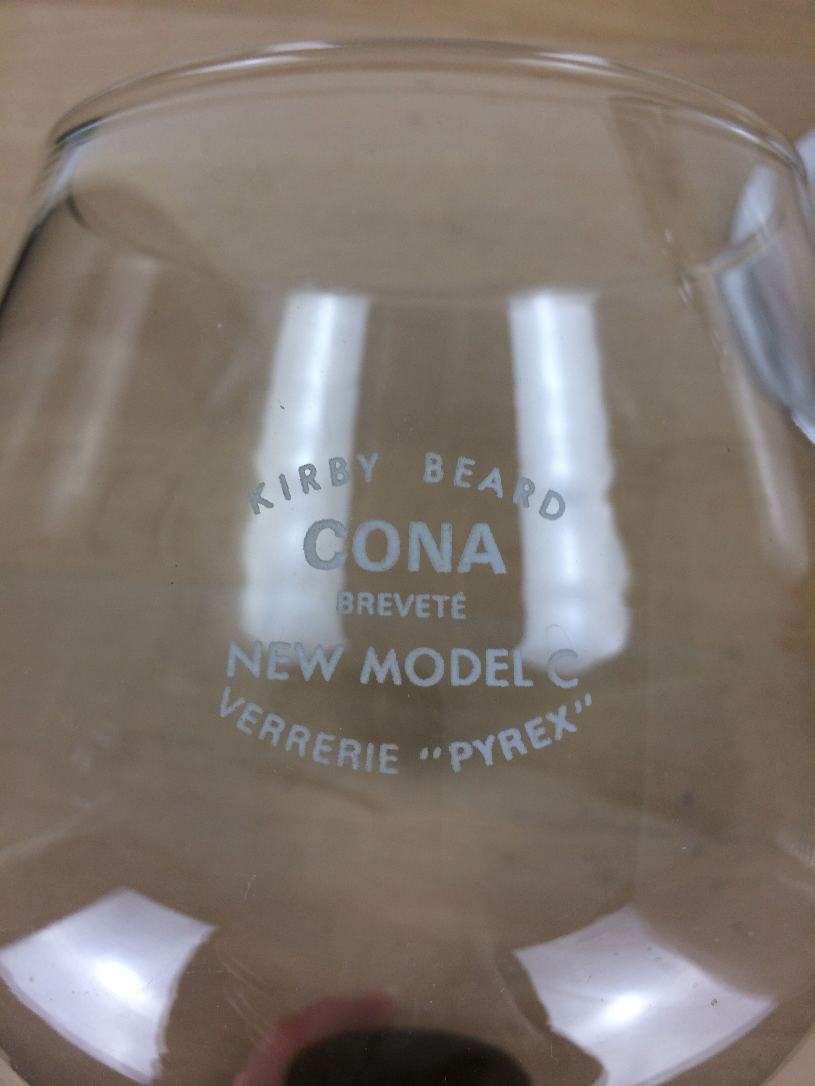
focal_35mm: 29
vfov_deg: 61.7
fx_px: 910
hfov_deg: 48.2
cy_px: 543
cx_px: 408
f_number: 2.2
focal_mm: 4.15
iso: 50
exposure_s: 1/100
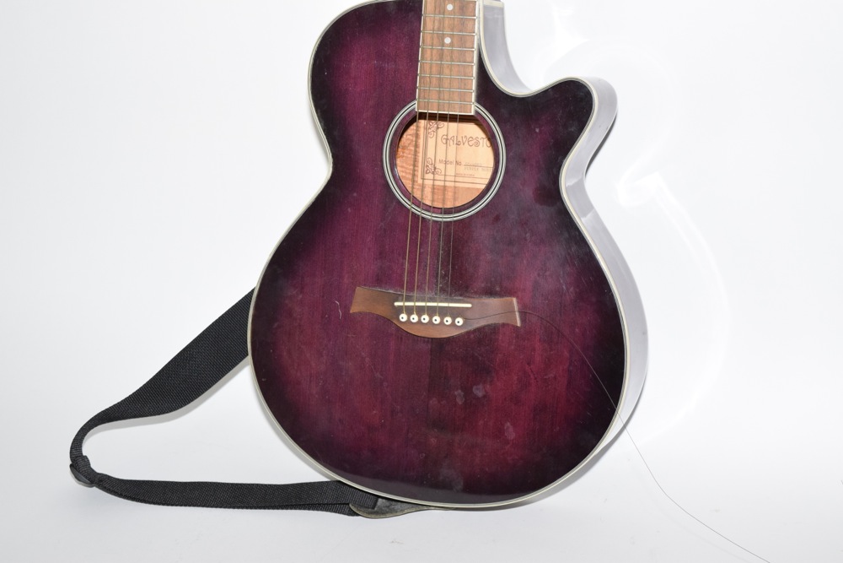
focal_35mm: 82
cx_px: 422
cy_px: 282
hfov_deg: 24.6
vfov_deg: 16.6
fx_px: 1932
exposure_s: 1/60
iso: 1400
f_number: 5.6
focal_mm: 55
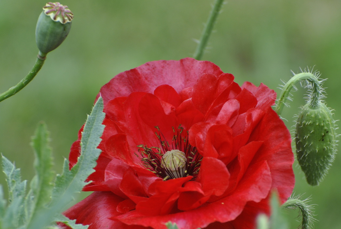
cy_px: 149
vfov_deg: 3.5
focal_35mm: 393
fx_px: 3724
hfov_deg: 5.2
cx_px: 157
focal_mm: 195
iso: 200
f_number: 8
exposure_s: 1/125
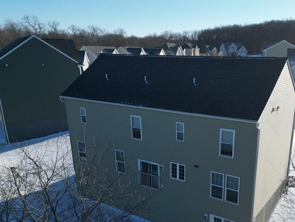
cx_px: 194
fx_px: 298
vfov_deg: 40.1
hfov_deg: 51.7
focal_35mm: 35
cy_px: 154
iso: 130
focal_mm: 6.72
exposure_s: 1/3000
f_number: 1.7
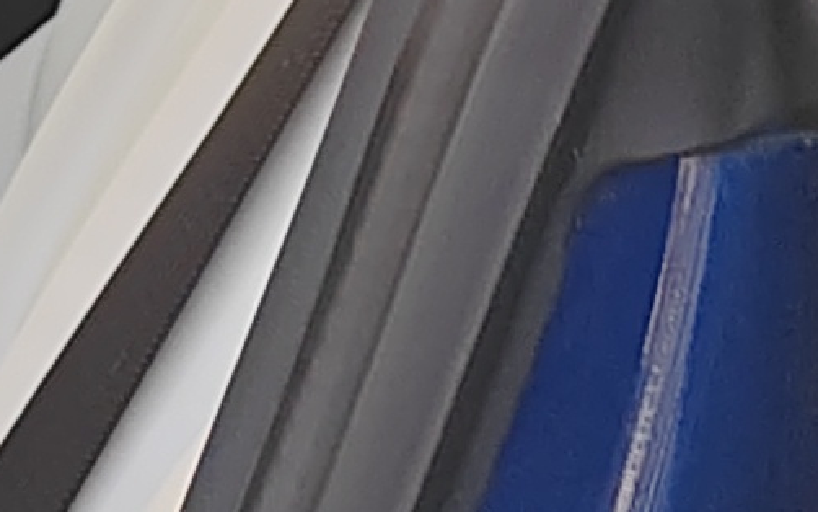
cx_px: -1770
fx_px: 4638
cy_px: -55
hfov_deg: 8.3
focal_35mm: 208
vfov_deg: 6.3
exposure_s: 1/100
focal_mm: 6.14
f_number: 1.8
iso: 80
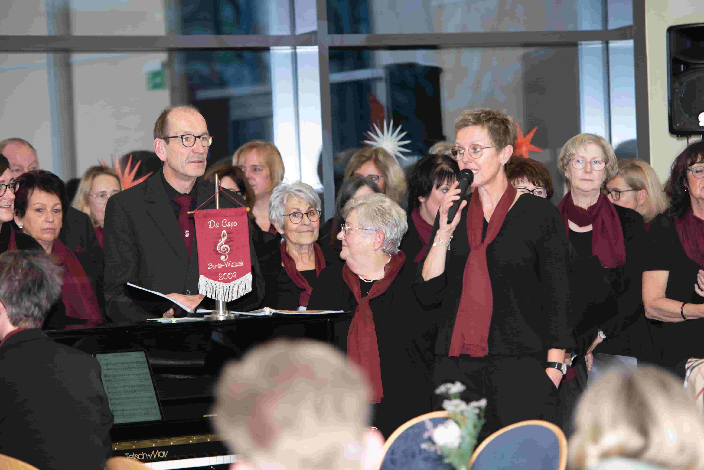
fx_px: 3032
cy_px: 235
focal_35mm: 155
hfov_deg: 13.2
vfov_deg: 8.9
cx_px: 352
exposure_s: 1/200
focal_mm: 155
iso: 200
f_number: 5
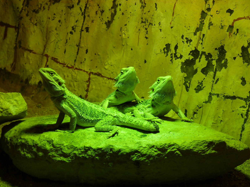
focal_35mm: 168
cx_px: 125
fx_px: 1213
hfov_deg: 11.8
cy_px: 94
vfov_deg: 8.8
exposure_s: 1/50
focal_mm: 29.7
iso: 80
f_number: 3.7
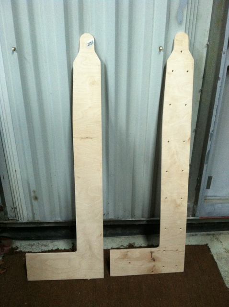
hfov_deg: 40.6
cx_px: 114
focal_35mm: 35
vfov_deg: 52.7
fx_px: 310
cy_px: 154
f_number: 2.8
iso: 320
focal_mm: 3.85
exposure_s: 1/15
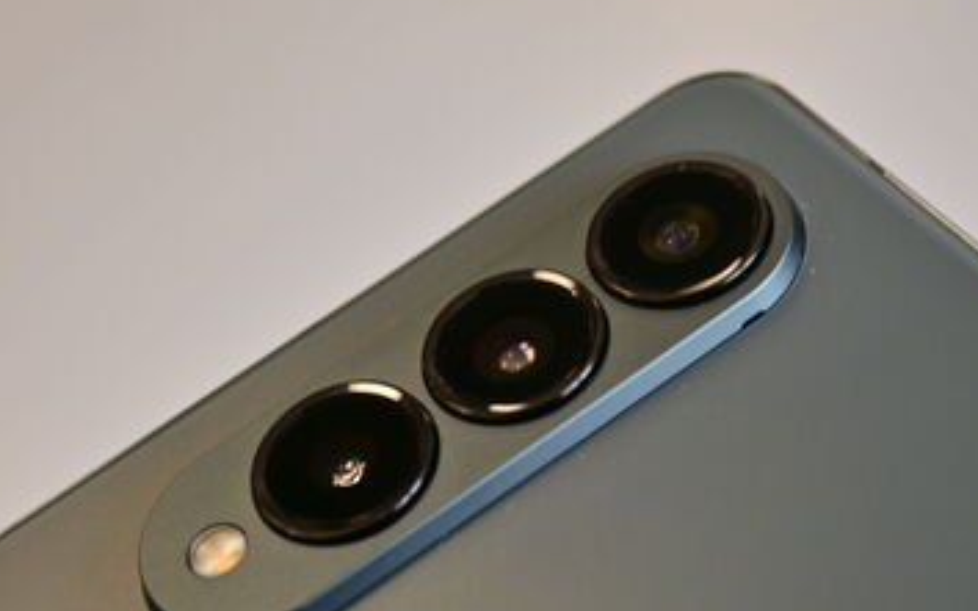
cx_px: 580
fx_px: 1839
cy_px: 433
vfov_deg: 18.8
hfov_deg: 29.7
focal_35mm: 69
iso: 180
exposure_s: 1/40
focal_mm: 26
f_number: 4.5
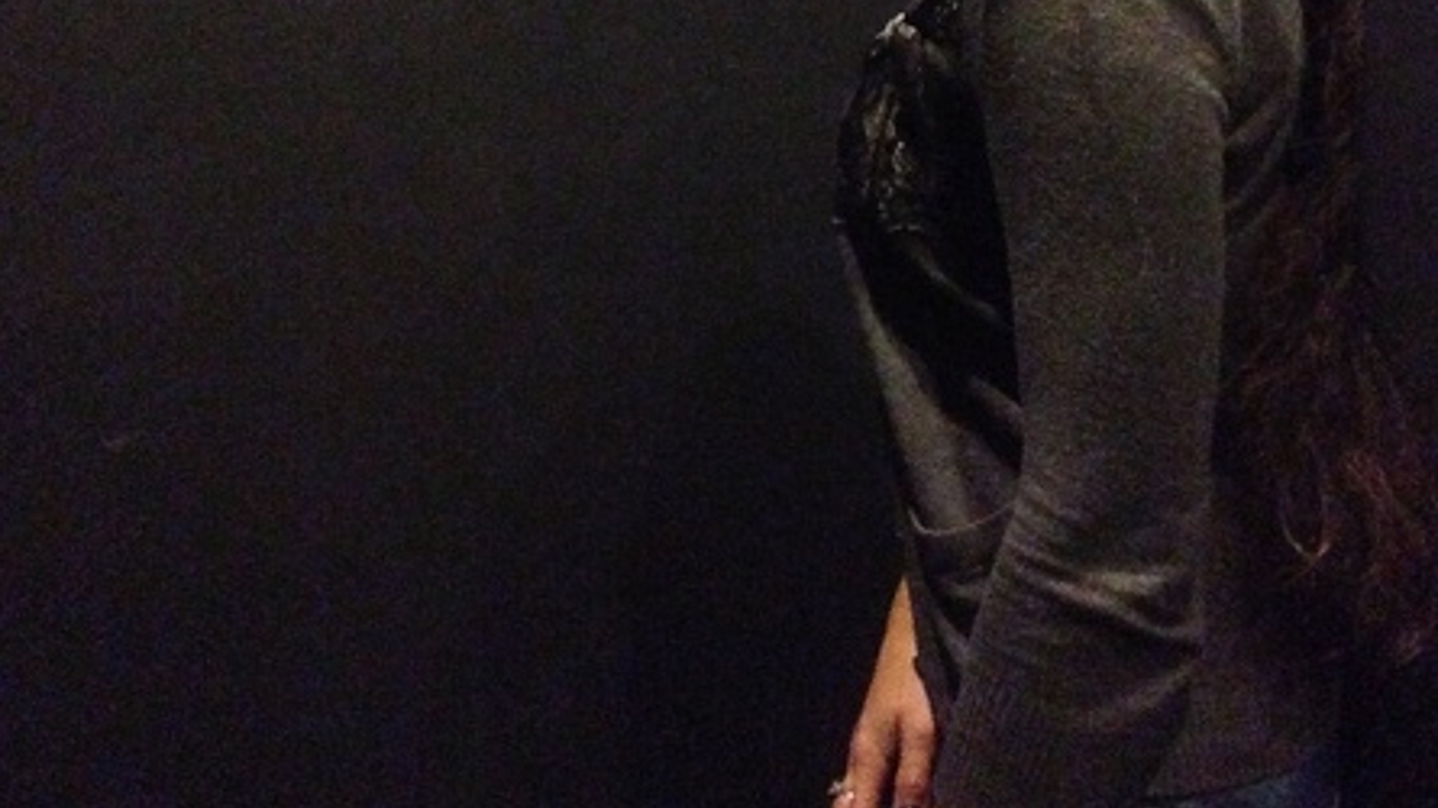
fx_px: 3698
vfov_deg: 12.4
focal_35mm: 97
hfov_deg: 22.0
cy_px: 45
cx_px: 721
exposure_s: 1/15
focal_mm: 4.12
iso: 2000
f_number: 2.4
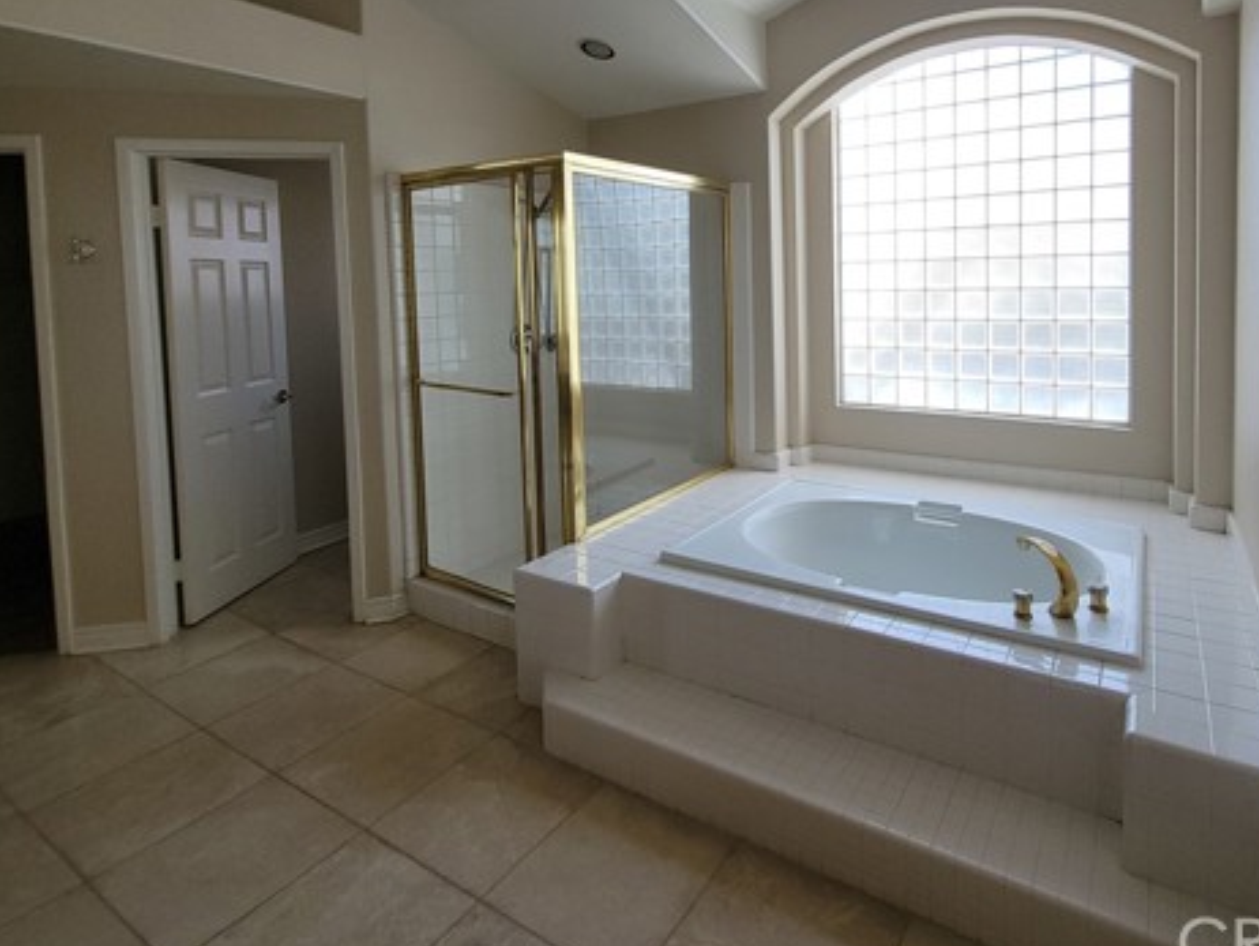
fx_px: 655
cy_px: 327
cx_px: 733
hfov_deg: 87.0
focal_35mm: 18
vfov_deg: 69.9
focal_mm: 2.2
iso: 64
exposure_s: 1/120
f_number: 2.2
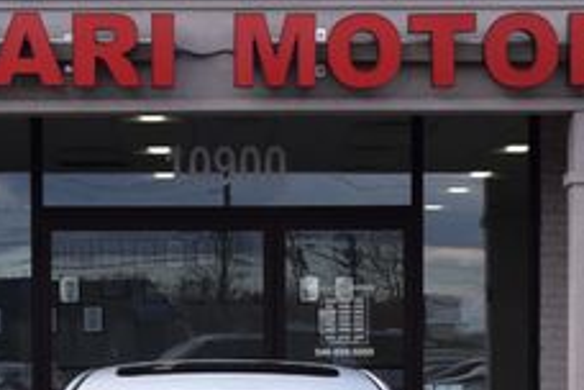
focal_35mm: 130
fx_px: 2115
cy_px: 423
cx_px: 233
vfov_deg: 10.4
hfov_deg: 15.7
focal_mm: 31
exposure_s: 1/320
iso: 400
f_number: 10
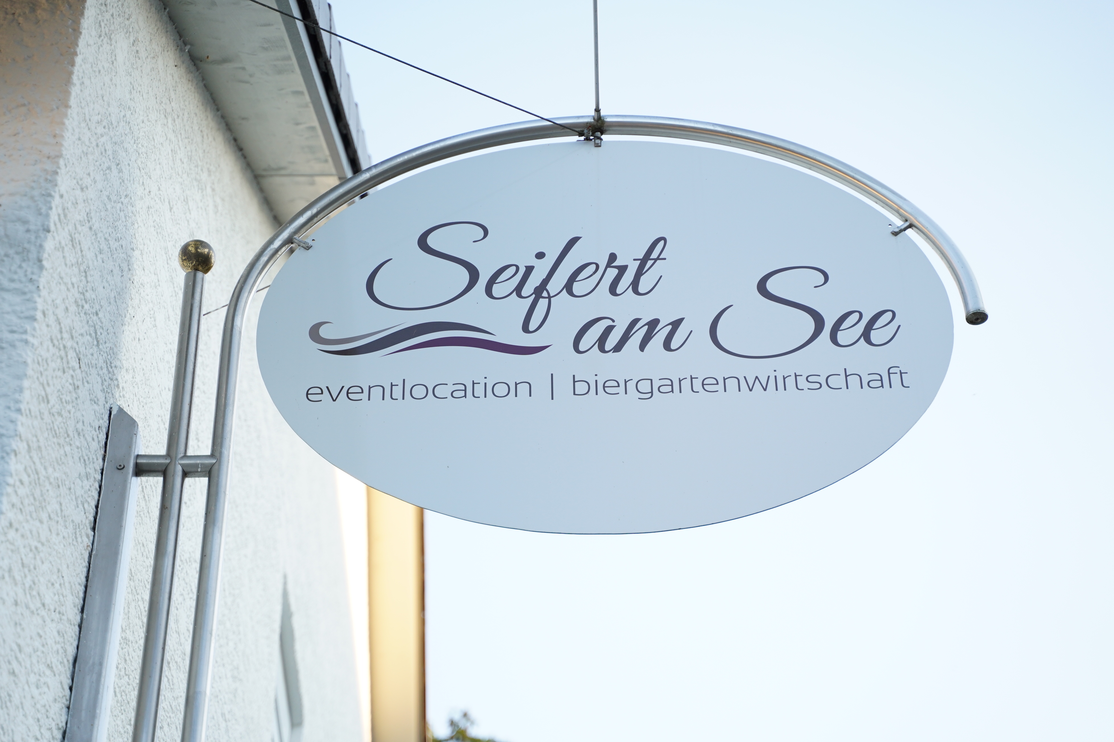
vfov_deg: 18.2
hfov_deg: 27.0
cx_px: 557
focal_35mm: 75
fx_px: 2321
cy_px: 371
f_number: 3.2
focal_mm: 75
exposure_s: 1/800
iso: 800
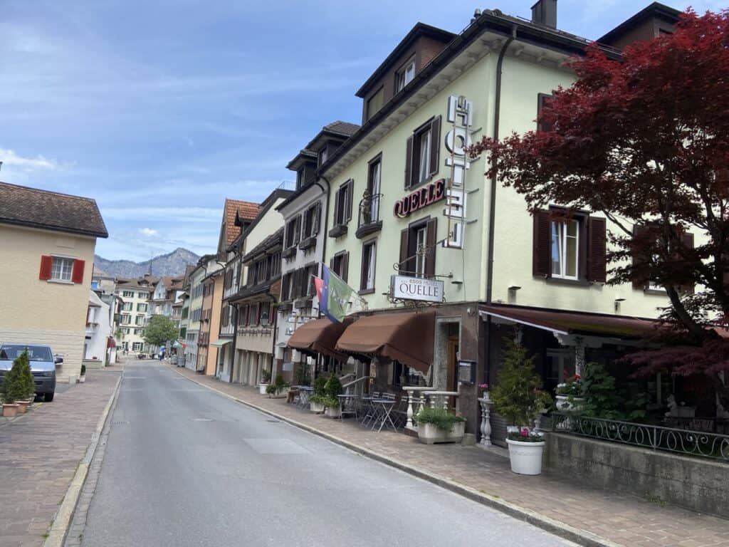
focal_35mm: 26
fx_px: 548
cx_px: 364
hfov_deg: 67.3
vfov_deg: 53.1
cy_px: 274
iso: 32
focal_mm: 4.25
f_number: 1.8
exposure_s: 1/1522
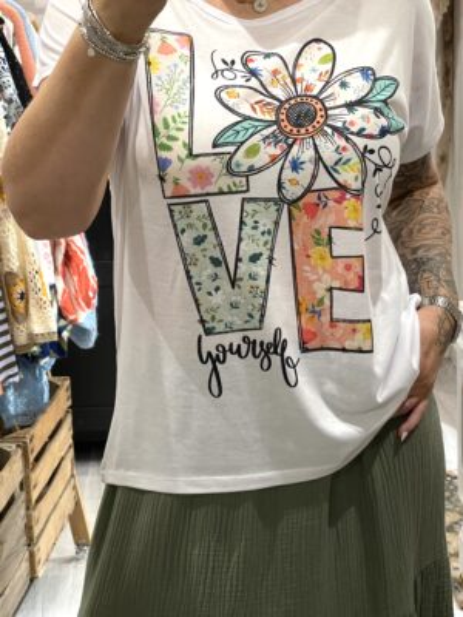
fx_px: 1141
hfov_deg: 22.9
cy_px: 308
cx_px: 232
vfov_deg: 30.3
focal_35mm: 64
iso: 200
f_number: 2.2
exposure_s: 1/50
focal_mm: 7.5
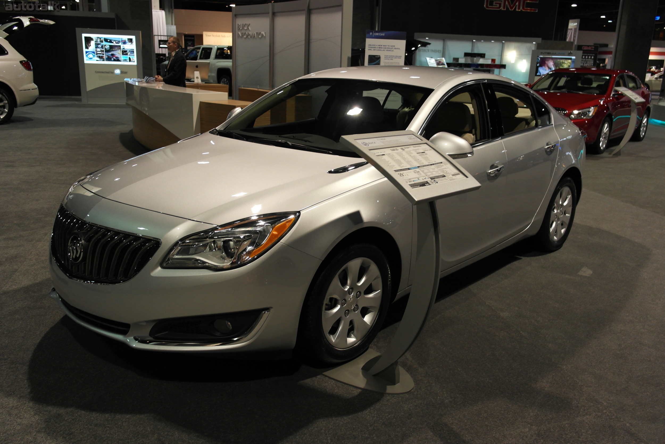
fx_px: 554
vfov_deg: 43.6
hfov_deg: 61.9
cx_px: 332
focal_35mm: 30
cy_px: 222
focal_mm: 20
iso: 400
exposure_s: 1/60
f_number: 3.5
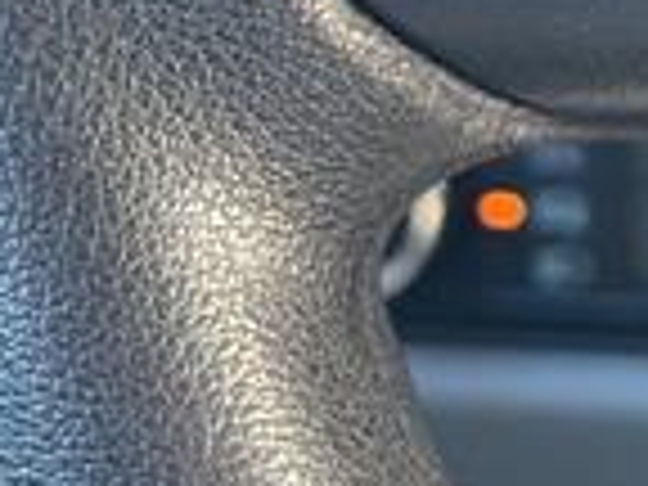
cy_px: -418
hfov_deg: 9.2
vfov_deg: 6.8
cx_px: 698
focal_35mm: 213
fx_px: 3987
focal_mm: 6.76
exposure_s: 1/75
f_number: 1.78
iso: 100
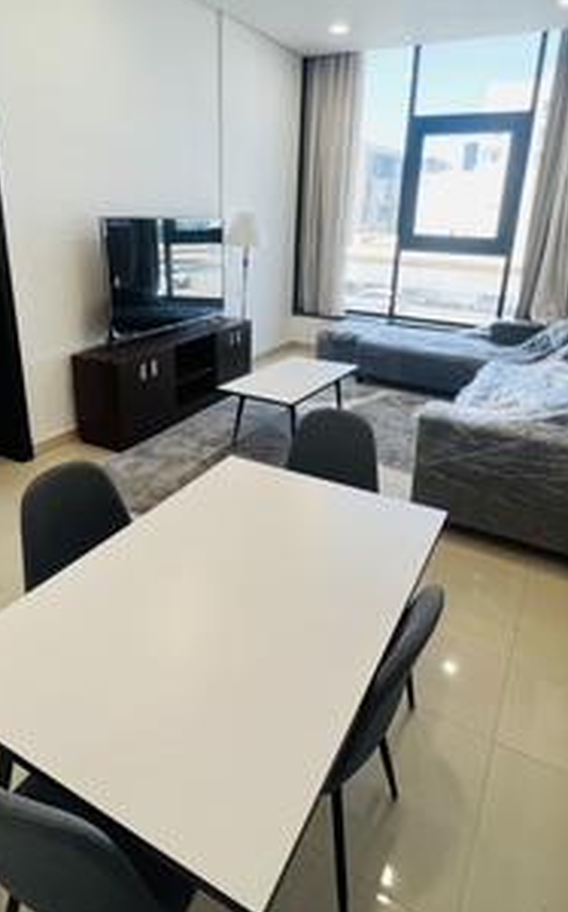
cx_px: 269
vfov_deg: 82.0
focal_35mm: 21
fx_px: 521
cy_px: 400
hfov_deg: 57.1
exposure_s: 1/100
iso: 50
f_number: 1.8
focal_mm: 1.57
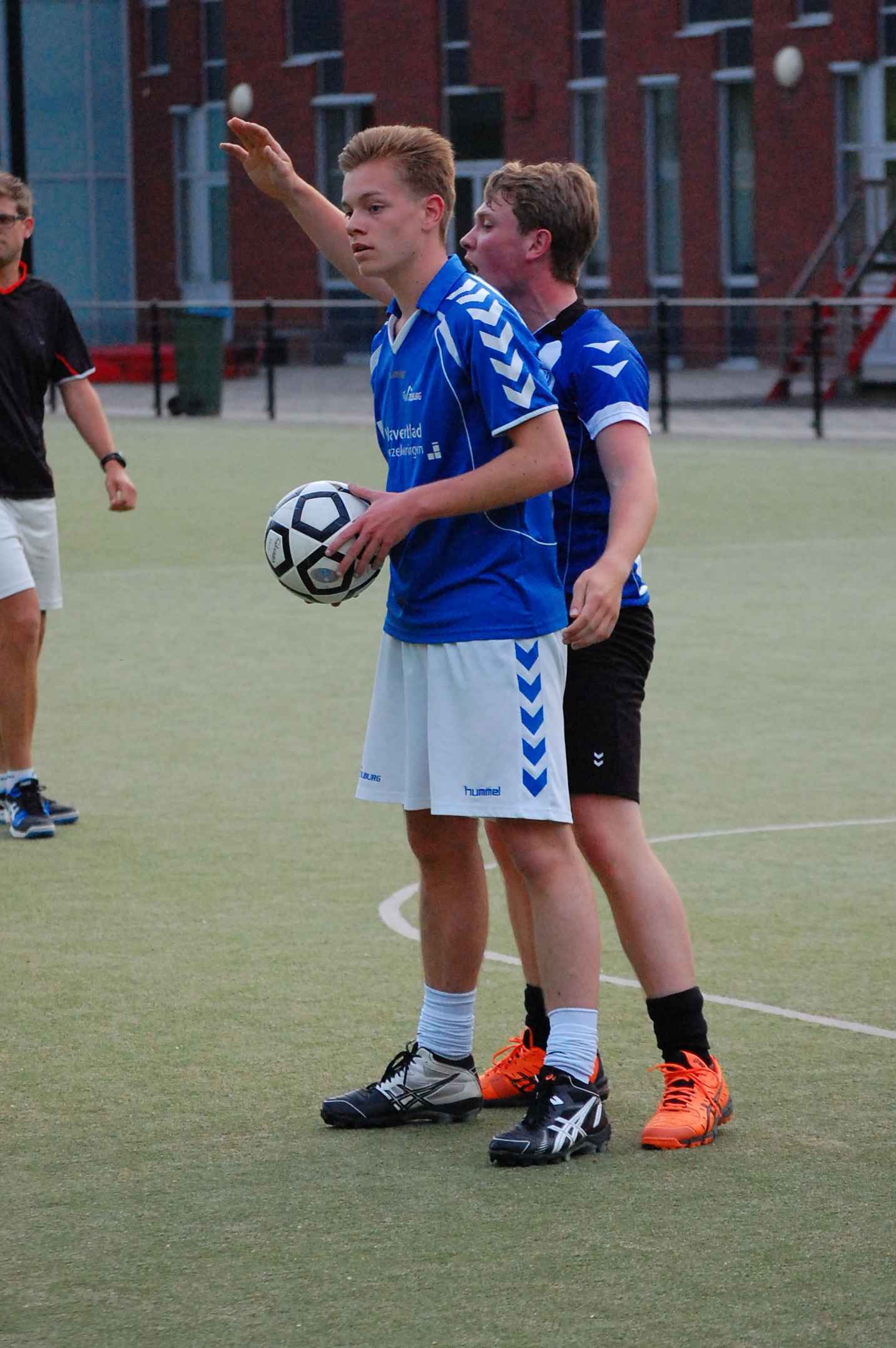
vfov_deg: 16.1
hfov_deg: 10.7
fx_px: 4769
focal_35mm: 128
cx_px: 448
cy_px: 674
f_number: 4.5
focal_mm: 85
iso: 1600
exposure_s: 1/500
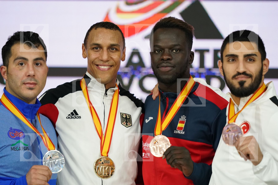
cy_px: 92
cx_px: 139
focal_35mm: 400
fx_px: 3089
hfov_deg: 5.2
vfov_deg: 3.4
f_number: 2.8
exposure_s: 1/400
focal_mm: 400
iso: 4000
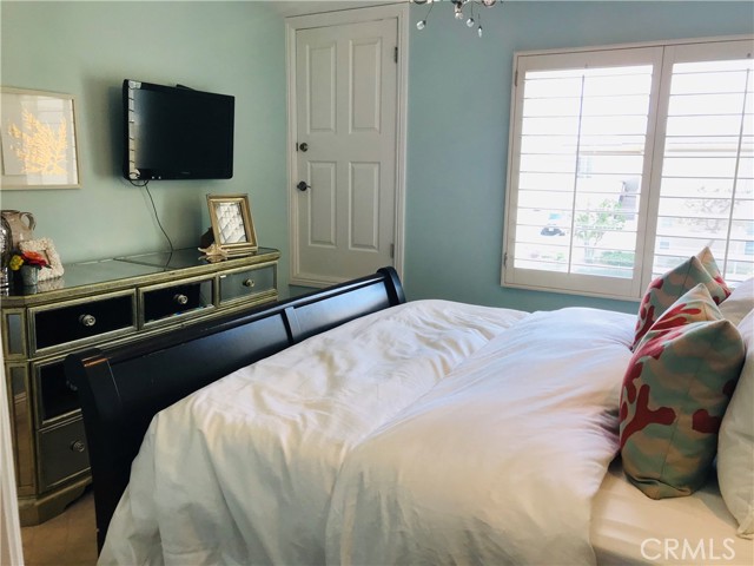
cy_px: 283
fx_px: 610
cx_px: 377
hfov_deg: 63.4
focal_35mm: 28
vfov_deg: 49.7
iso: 32
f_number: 1.8
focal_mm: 3.99
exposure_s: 1/120
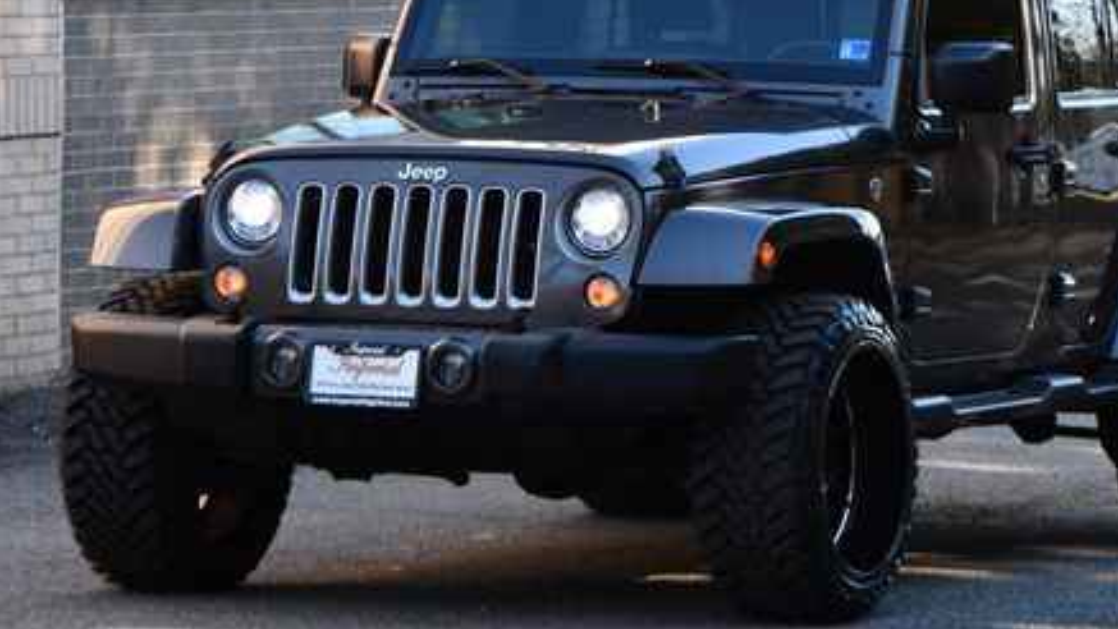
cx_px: 686
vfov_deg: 5.3
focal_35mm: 230
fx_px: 6820
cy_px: 153
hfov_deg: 9.4
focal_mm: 100
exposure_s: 1/250
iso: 320
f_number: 5.6
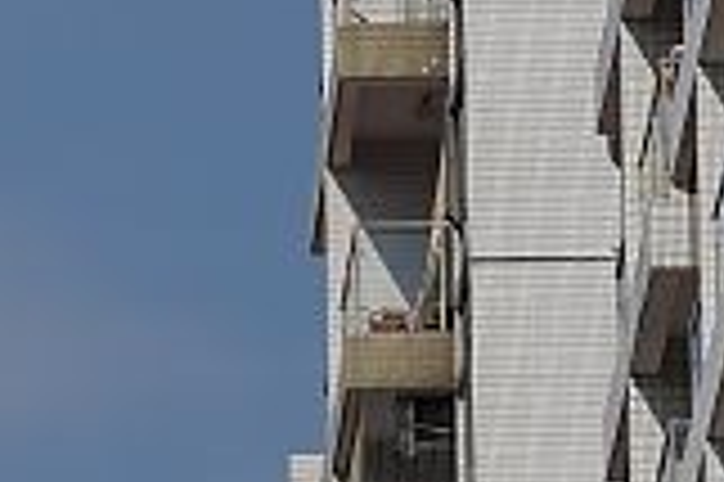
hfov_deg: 1.7
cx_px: -872
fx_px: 23666
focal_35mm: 1178
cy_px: 554
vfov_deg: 1.2
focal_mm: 158
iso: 100
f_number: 7.1
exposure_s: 1/1000
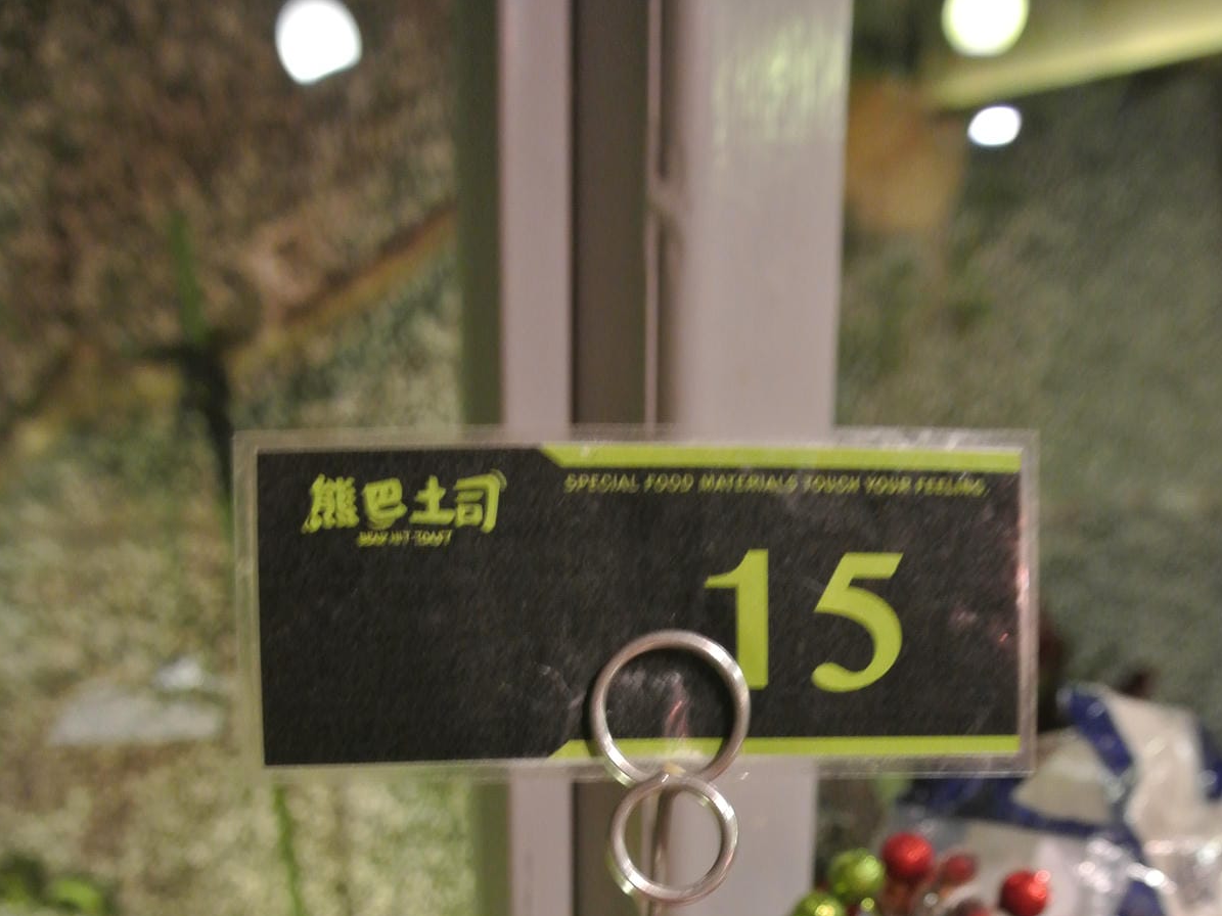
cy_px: 865
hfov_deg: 47.9
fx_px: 1377
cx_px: 613
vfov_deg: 34.3
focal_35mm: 39
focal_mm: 10
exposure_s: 1/6
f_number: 3.5
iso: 800
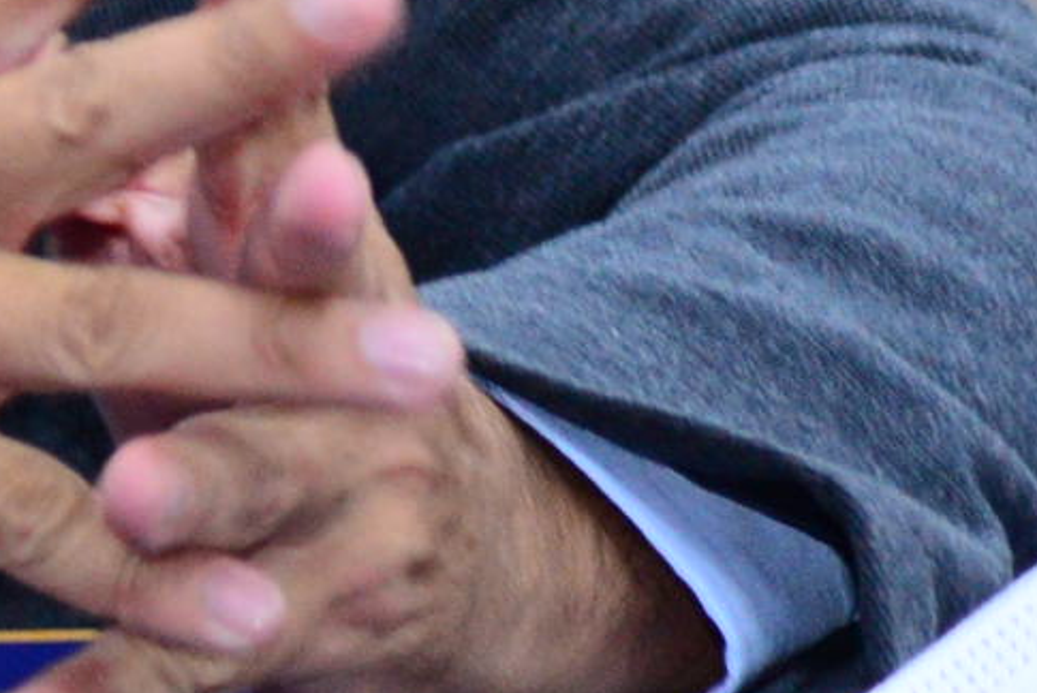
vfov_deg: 1.8
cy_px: -674
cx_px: -524
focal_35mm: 744
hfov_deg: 2.8
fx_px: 21443
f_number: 4
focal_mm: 120
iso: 2000
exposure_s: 1/80
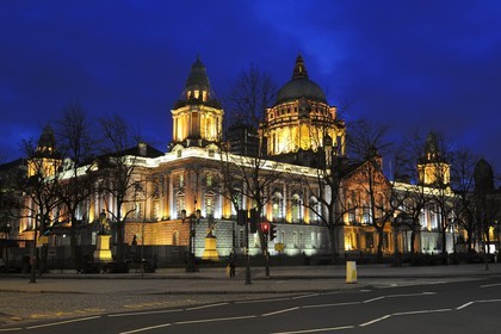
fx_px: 473
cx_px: 250
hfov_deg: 55.8
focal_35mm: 34
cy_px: 167
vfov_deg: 38.9
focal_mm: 34
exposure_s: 1/4
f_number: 5.6
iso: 400
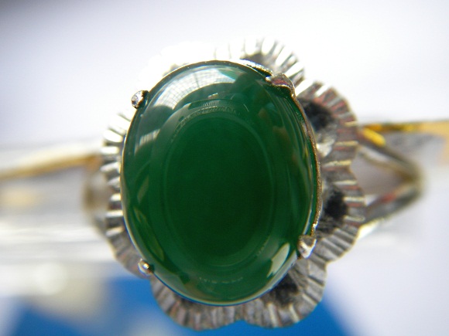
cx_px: 224
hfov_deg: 49.0
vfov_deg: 37.7
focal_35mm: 38
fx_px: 493
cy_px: 168
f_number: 3.3
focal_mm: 6.3
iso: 91
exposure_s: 1/50
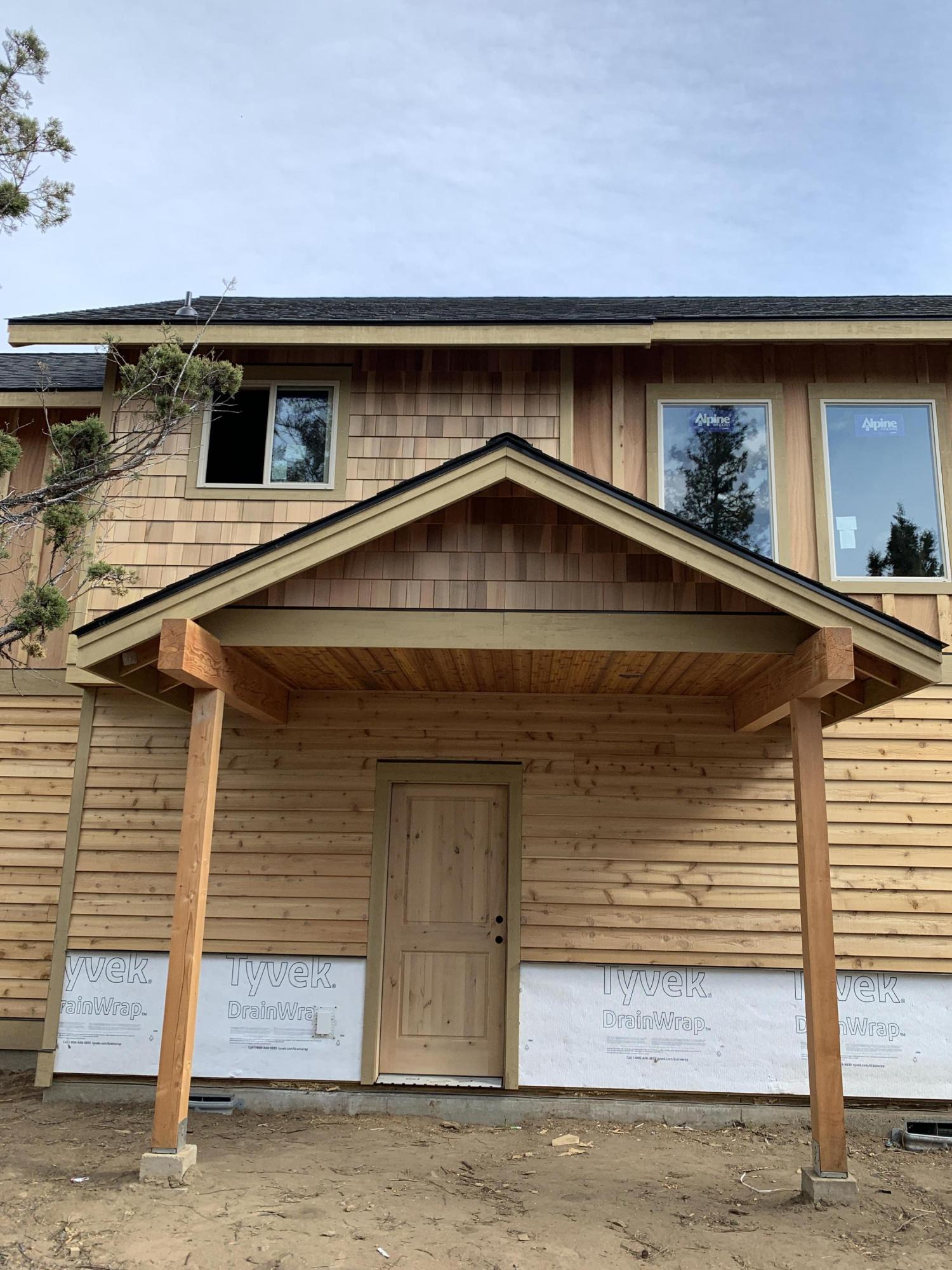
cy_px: 635
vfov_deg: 67.3
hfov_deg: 53.1
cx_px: 476
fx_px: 953
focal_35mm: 26
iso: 25
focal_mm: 4.25
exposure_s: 1/1001
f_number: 1.8
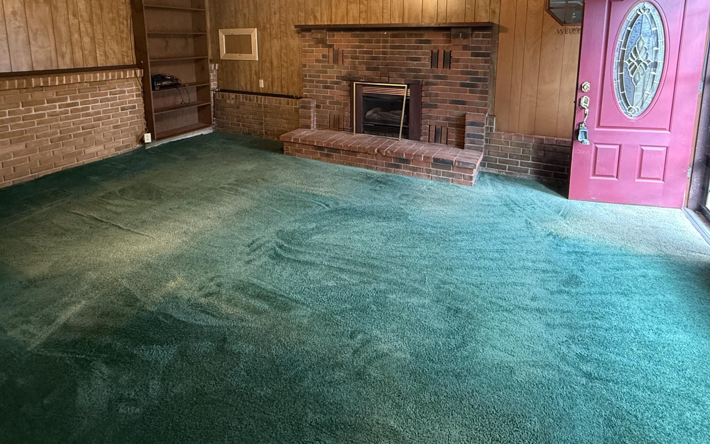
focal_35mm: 20
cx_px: 352
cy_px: 94
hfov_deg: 85.1
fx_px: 387
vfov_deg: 55.8
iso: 640
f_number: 2.2
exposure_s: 1/60
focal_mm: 2.22
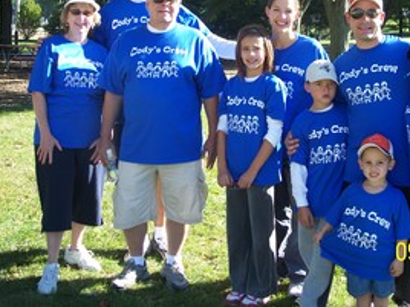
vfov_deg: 26.8
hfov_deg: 35.4
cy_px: 85
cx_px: 249
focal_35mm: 54
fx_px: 640
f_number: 2.8
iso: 64
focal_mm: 7.8
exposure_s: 1/160
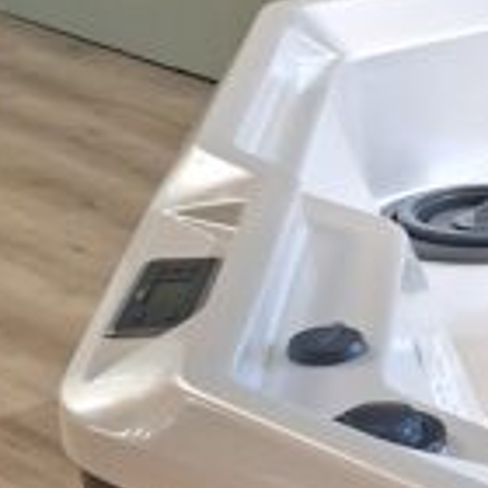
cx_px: 889
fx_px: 1850
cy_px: 512
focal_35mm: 116
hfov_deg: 13.4
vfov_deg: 14.7
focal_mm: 5.54
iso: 200
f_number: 1.8
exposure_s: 1/50
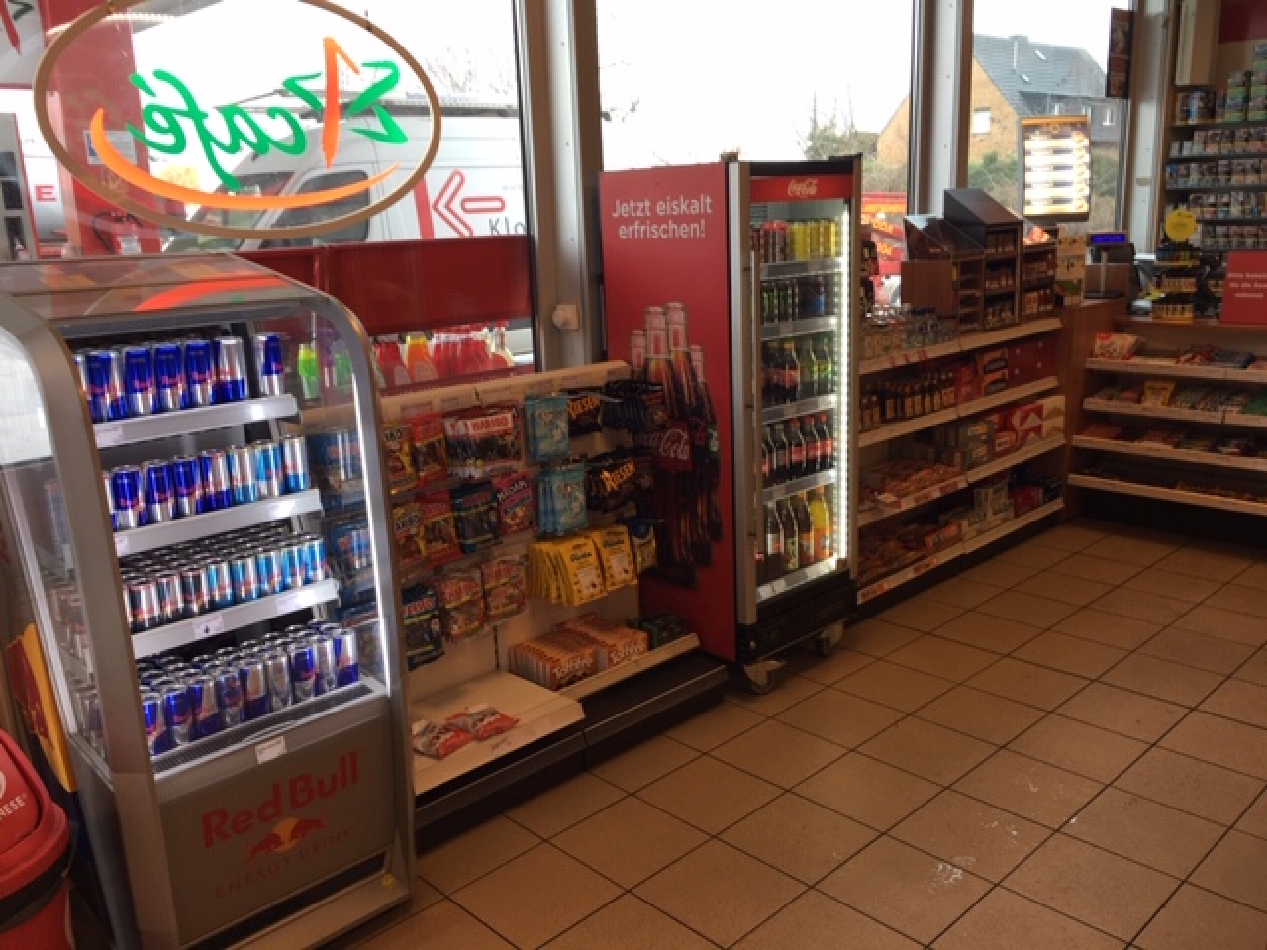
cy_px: 475
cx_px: 634
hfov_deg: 61.7
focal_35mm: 29
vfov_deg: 48.2
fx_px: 1061
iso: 25
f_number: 2.2
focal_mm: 4.15
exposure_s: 1/33
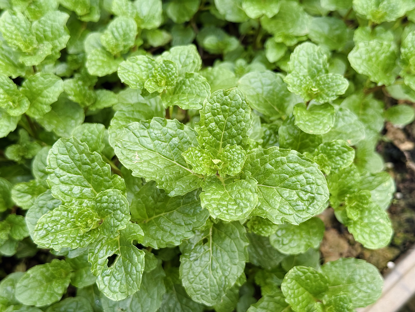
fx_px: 575
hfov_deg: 39.7
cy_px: 156
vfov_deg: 30.3
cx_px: 208
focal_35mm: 48
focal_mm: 6.76
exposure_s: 1/236
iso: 64
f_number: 1.78
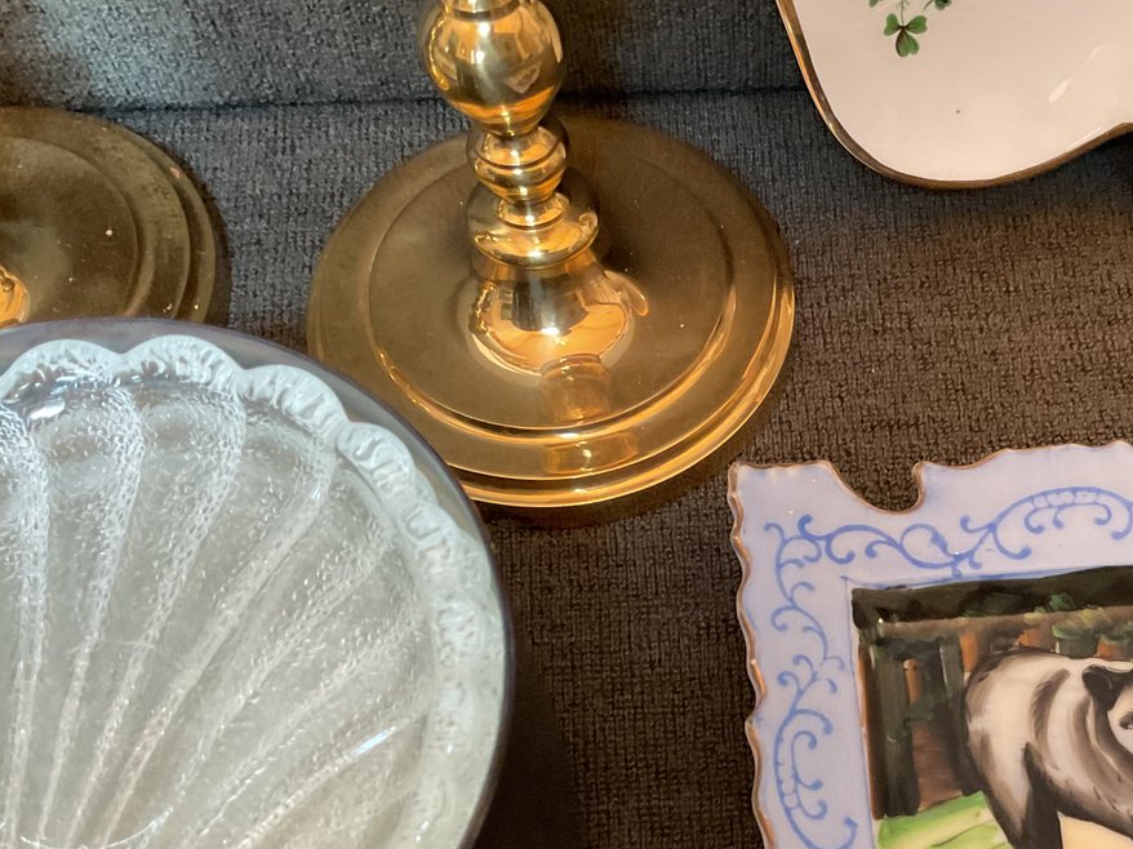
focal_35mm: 50
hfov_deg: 37.0
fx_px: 1636
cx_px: 894
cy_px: 660
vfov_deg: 28.6
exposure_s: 1/50
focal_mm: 3
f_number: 1.8
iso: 250
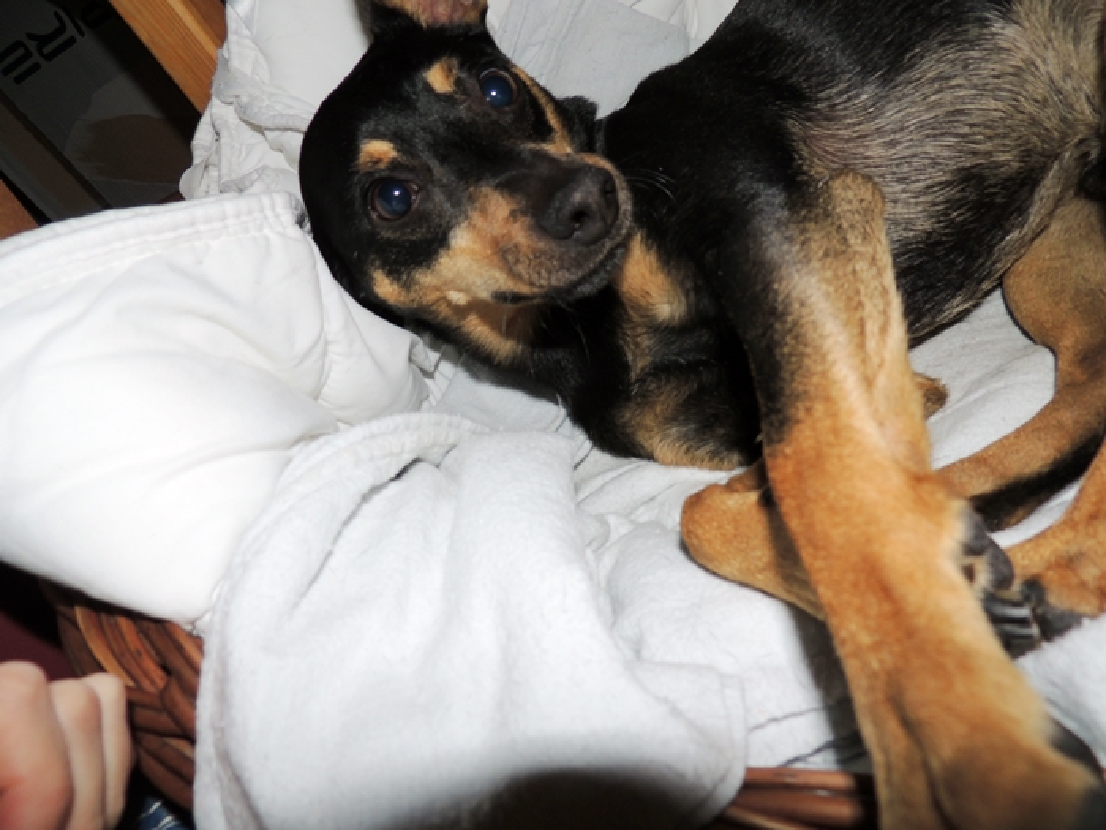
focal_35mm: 24
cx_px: 553
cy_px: 415
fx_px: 767
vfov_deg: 56.8
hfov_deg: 71.6
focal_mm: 4.3
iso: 100
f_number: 3
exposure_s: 1/30
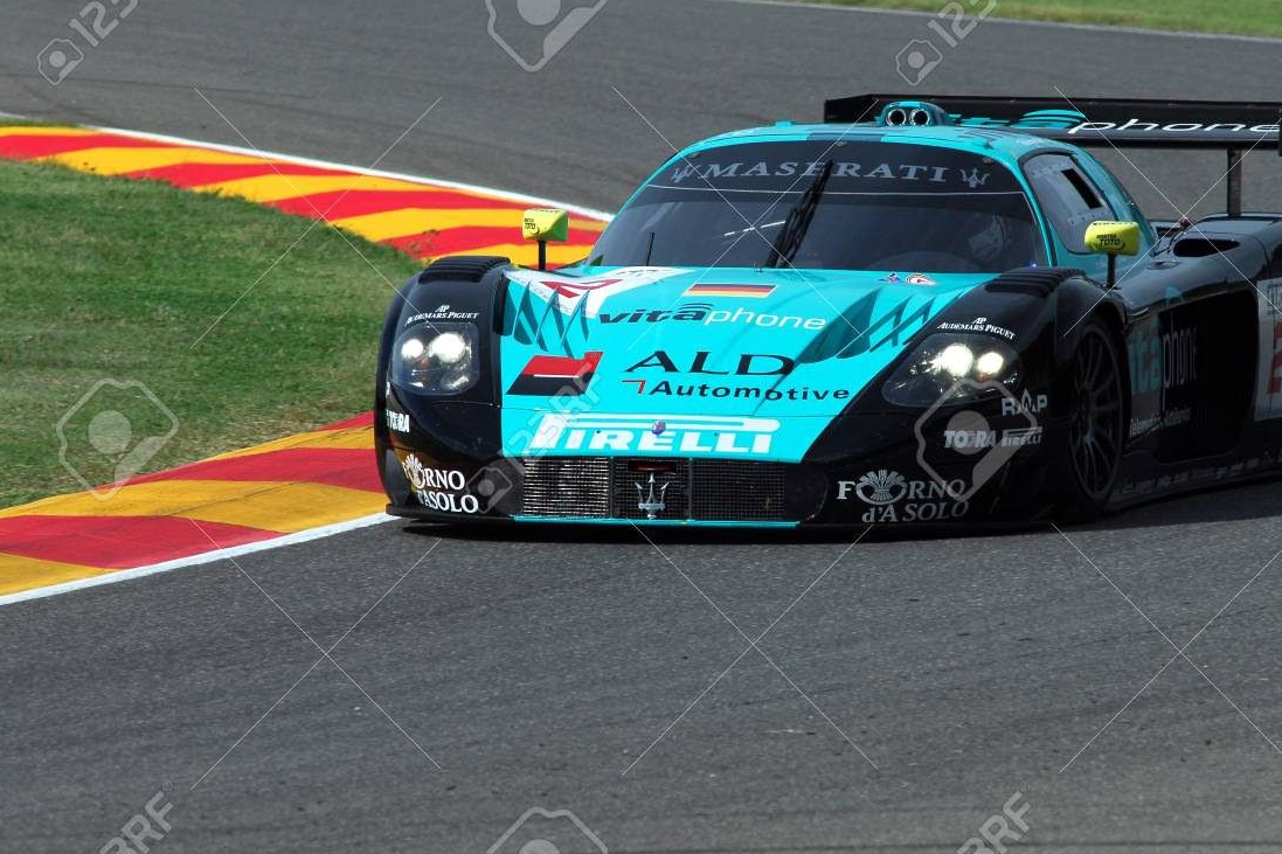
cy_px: 394
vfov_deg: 2.6
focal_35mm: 534
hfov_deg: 3.9
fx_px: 19012
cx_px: 751
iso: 200
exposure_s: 1/1000
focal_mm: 300
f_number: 9
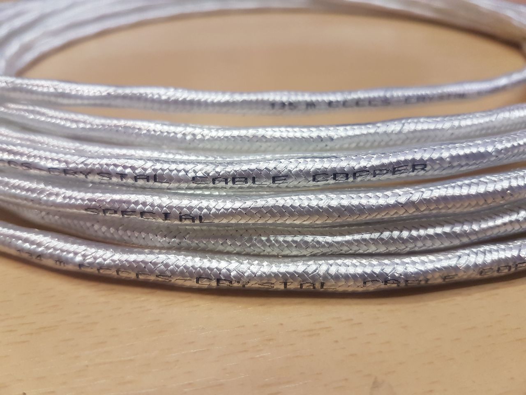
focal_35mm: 26
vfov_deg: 53.1
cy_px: 198
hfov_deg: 67.3
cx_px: 263
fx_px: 395
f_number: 1.7
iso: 160
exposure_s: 1/50
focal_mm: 4.2
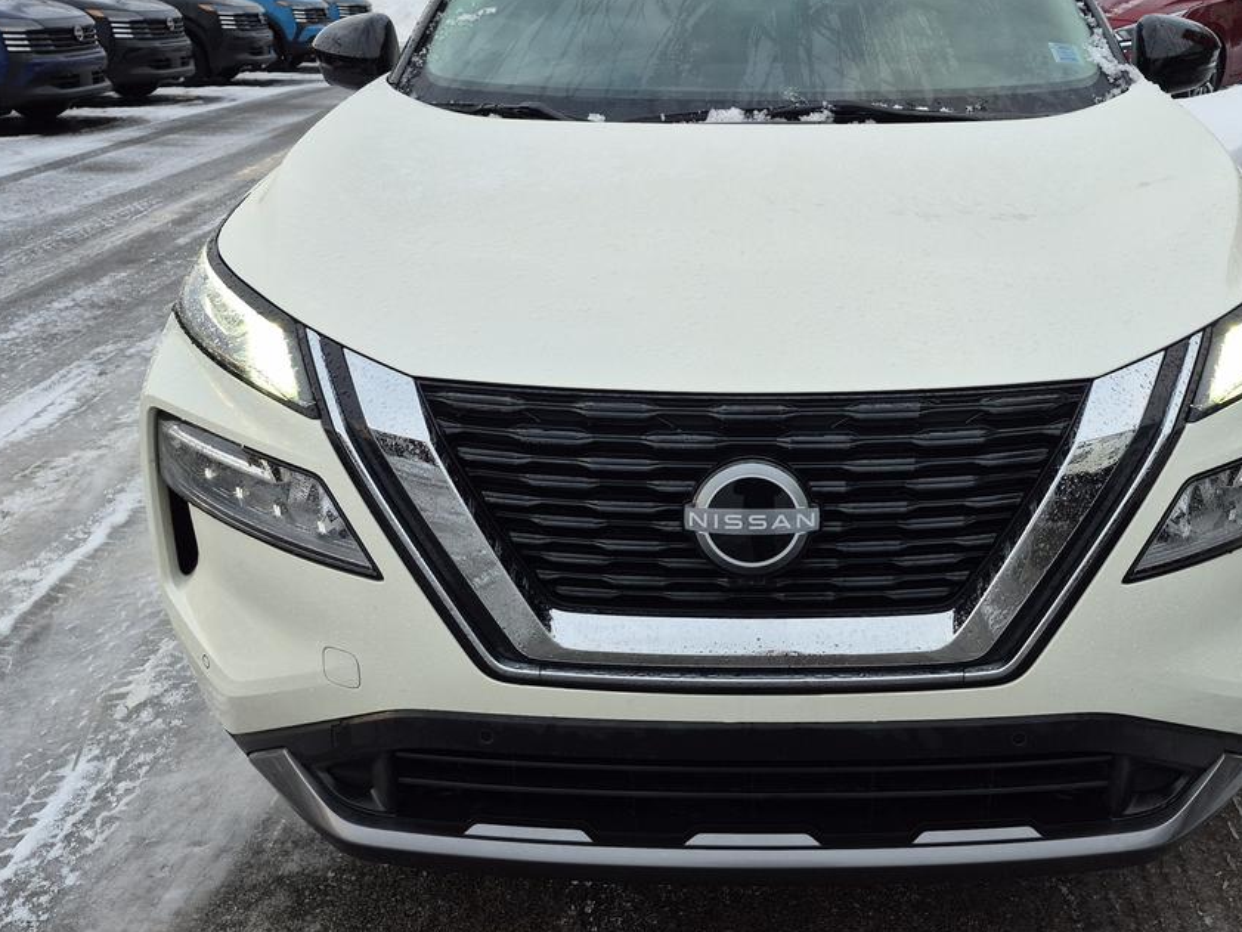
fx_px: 1256
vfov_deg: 40.6
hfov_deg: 52.1
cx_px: 765
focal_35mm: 35
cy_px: 393
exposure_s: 1/215
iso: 25
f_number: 1.8
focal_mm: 5.4
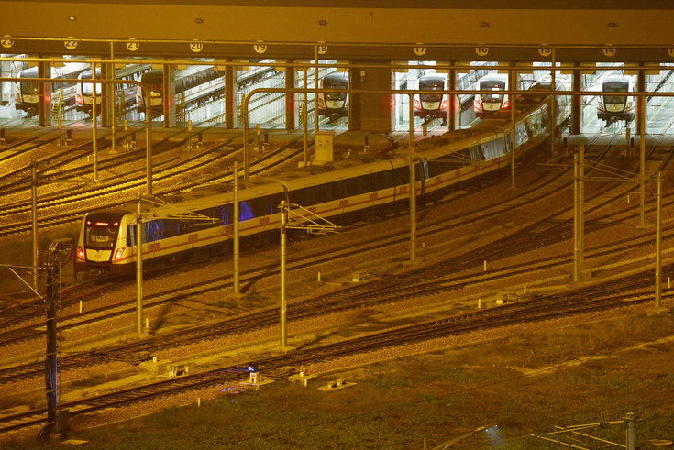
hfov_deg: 10.5
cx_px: 401
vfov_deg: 7.0
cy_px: 231
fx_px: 3672
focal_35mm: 196
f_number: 4
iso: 2500
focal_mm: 160
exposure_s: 1/60
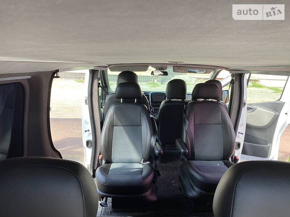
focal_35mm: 26
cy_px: 108
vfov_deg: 53.1
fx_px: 218
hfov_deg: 67.3
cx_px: 145
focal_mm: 4.2
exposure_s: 1/186
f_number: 1.8
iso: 32
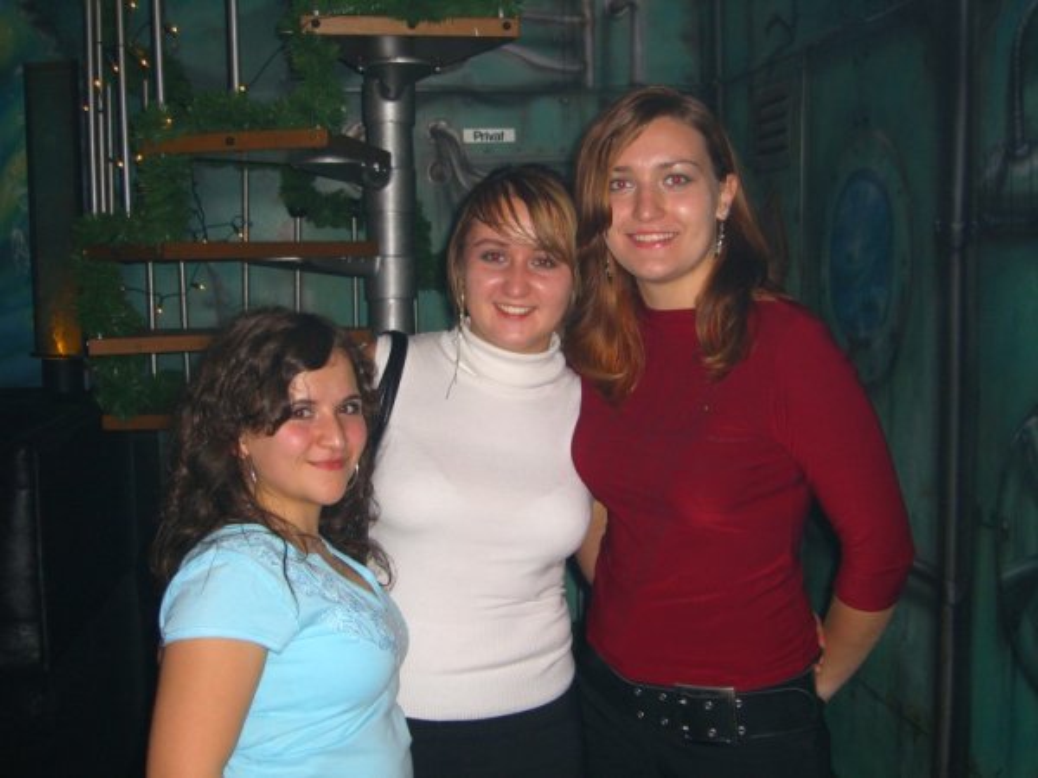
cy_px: 389
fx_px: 1379
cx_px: 519
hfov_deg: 41.2
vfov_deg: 31.5
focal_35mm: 46
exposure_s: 1/60
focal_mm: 9.5
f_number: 3.1
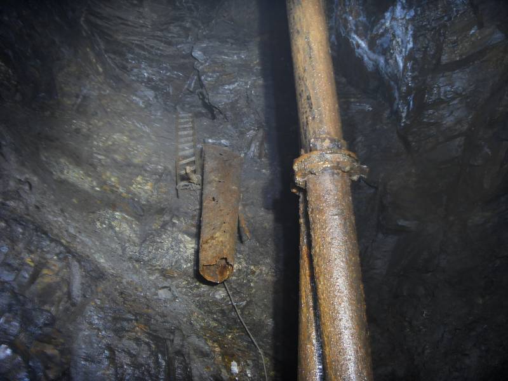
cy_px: 190
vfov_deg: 36.8
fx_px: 572
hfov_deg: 47.9
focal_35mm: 39
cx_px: 254
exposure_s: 8
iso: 80
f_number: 3.5
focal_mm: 6.6
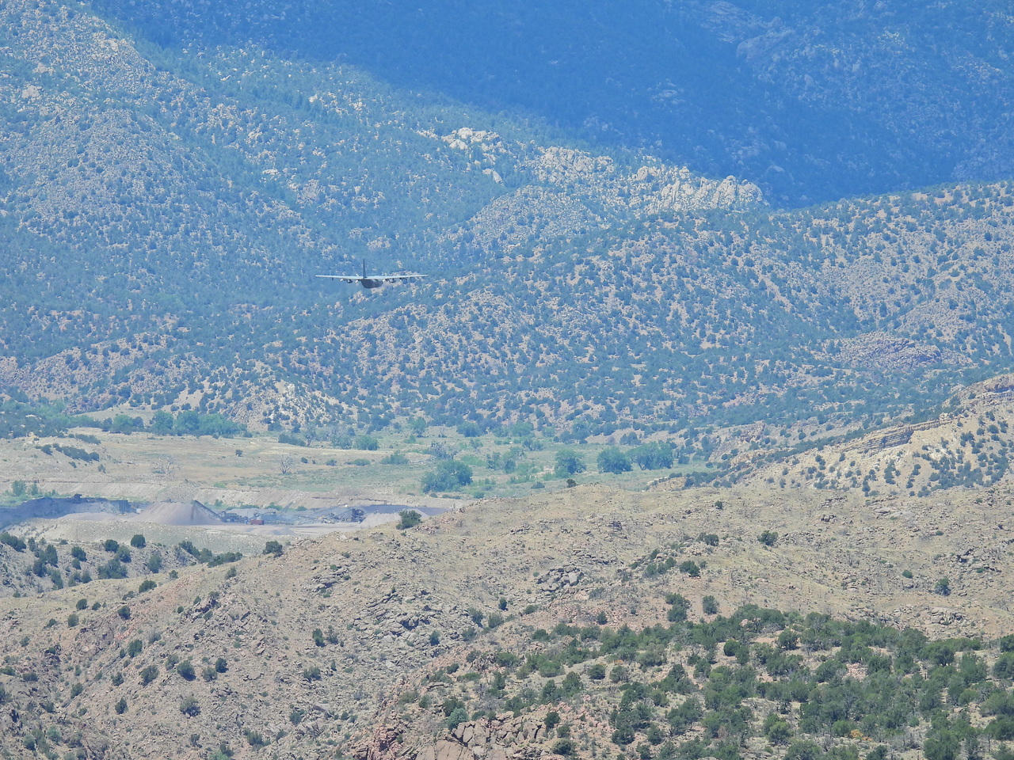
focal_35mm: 350
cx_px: 507
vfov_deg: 4.2
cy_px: 380
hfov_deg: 5.7
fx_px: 10252
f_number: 5
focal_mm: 62.5
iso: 100
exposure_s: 1/640
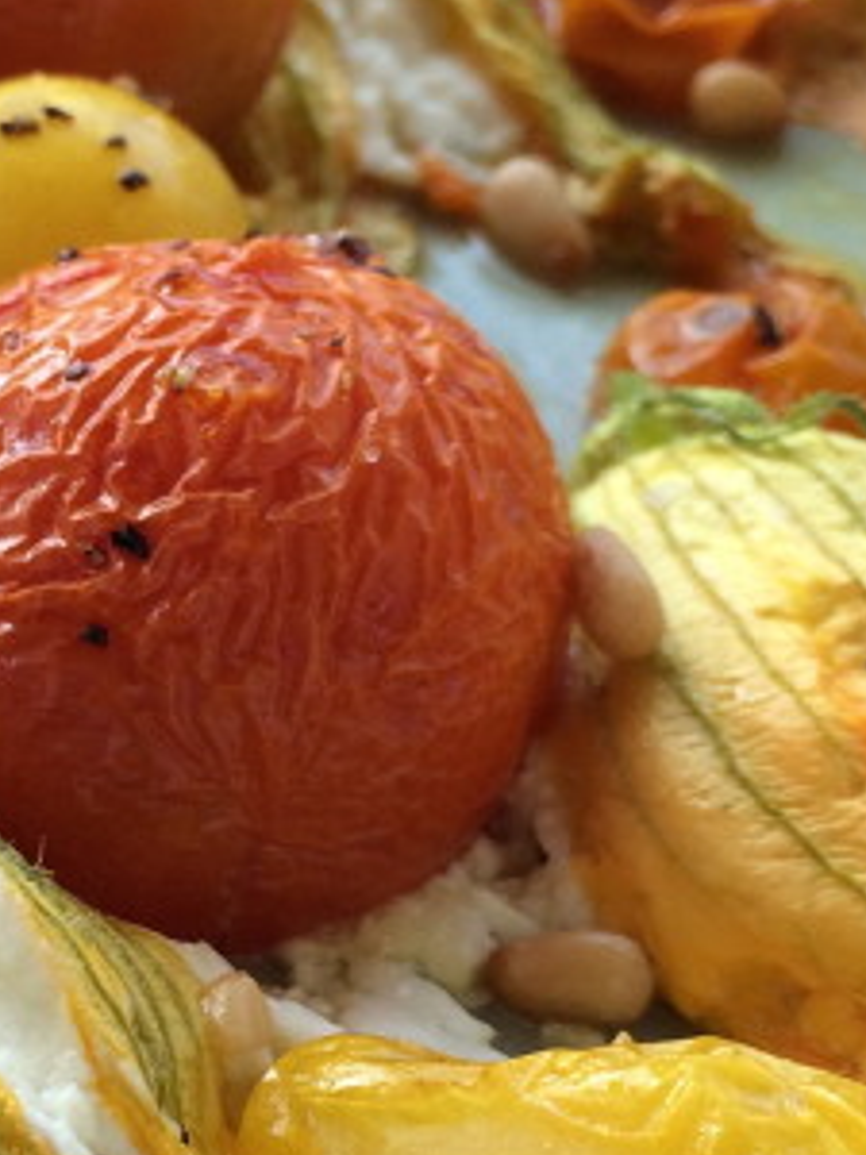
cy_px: 808
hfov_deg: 14.8
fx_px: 3302
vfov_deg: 19.7
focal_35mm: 99
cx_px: 77
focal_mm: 4.15
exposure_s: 1/120
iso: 64
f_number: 2.2
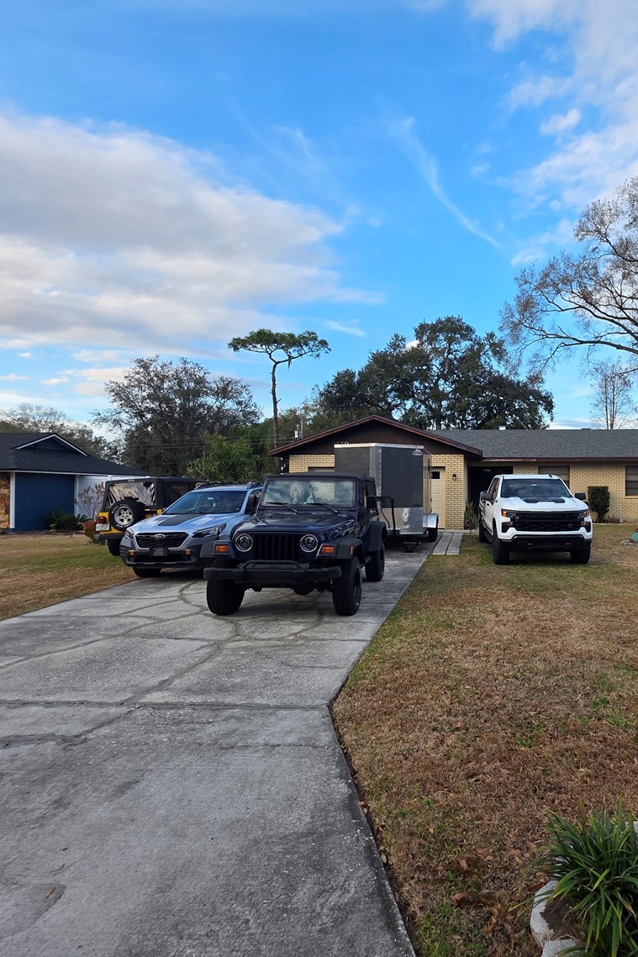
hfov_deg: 61.3
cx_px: 472
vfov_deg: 86.9
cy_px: 491
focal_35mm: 19
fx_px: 505
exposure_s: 1/394
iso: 40
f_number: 1.9
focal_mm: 2.2
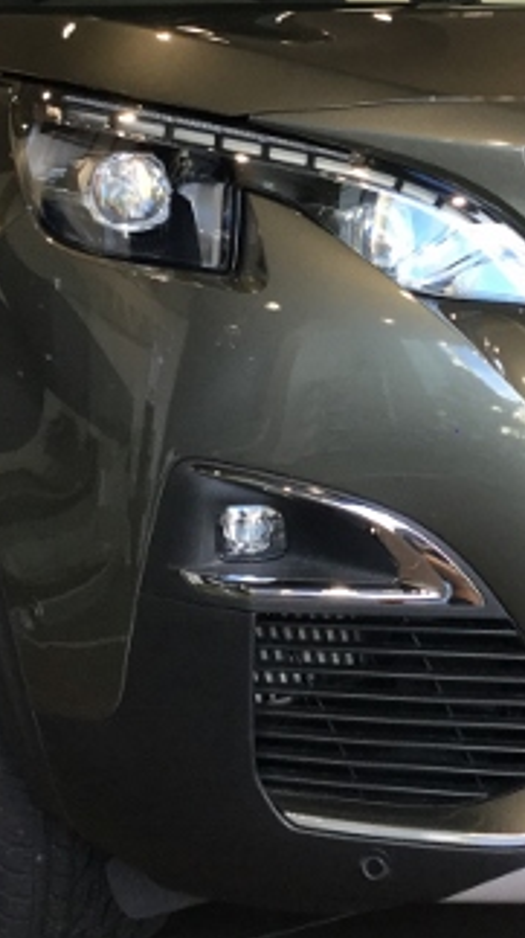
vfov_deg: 31.4
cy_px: 401
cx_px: 467
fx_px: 1663
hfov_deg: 17.7
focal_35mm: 67
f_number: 2.4
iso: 25
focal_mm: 3.3
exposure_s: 1/30
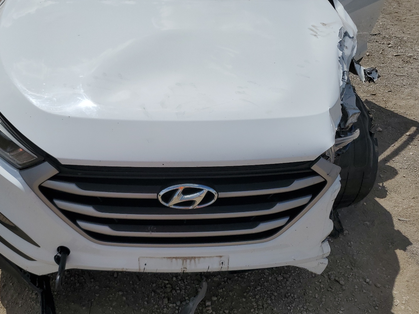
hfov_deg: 58.1
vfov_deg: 45.4
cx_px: 176
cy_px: 168
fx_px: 375
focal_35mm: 31
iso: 52
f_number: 1.5
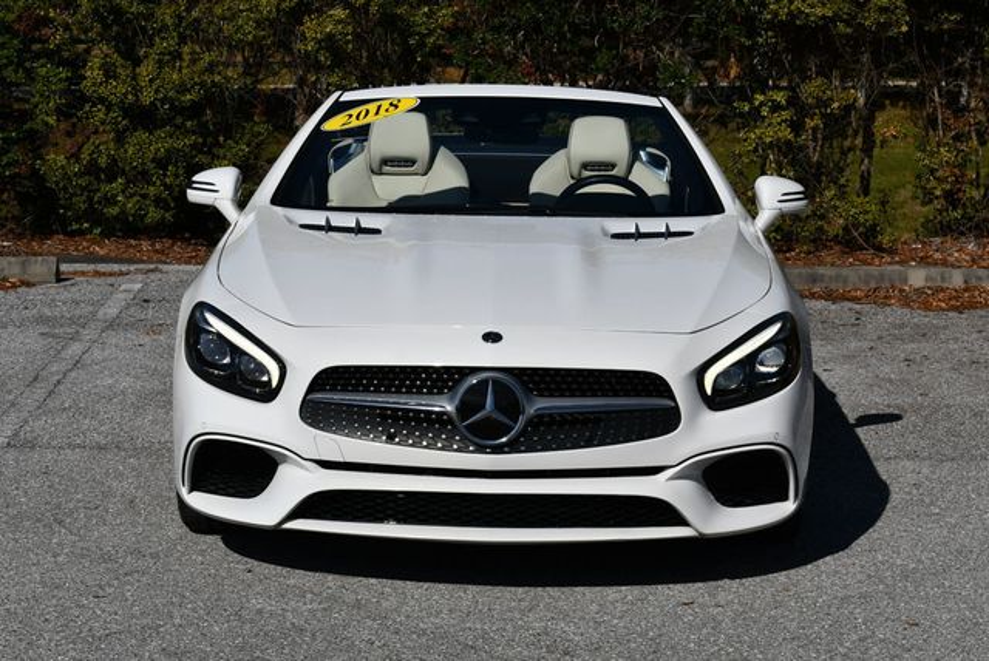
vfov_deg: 13.2
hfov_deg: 19.6
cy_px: 330
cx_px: 494
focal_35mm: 104
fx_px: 2860
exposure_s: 1/500
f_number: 11
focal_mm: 52
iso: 100
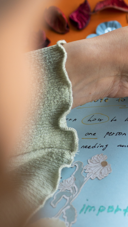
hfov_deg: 7.8
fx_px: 917
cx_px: 206
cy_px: 76
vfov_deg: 14.1
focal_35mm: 152
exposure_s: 1/320
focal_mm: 43
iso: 640
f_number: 2.8
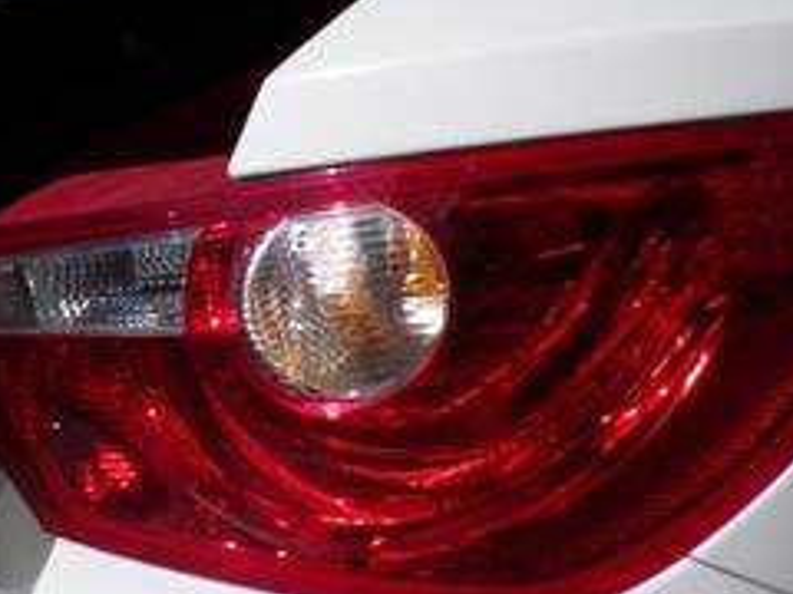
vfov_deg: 30.2
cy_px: 346
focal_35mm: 48
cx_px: 406
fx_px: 1100
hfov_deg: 39.7
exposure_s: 1/1000
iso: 100
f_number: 5.8
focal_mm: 4.3
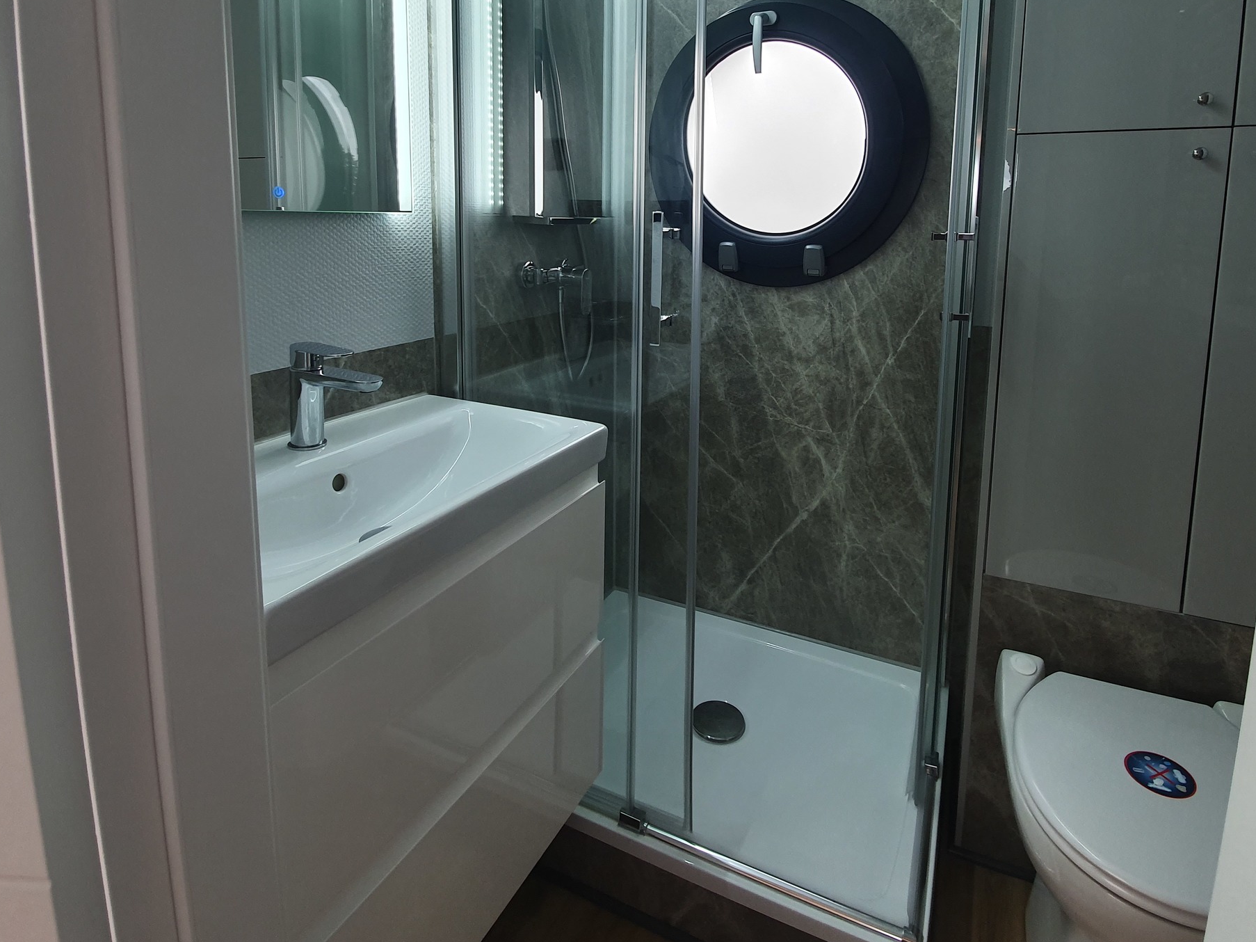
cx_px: 659
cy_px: 293
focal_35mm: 18
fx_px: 653
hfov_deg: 87.7
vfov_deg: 69.0
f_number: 2.2
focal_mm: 1.8
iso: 80
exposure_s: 1/50
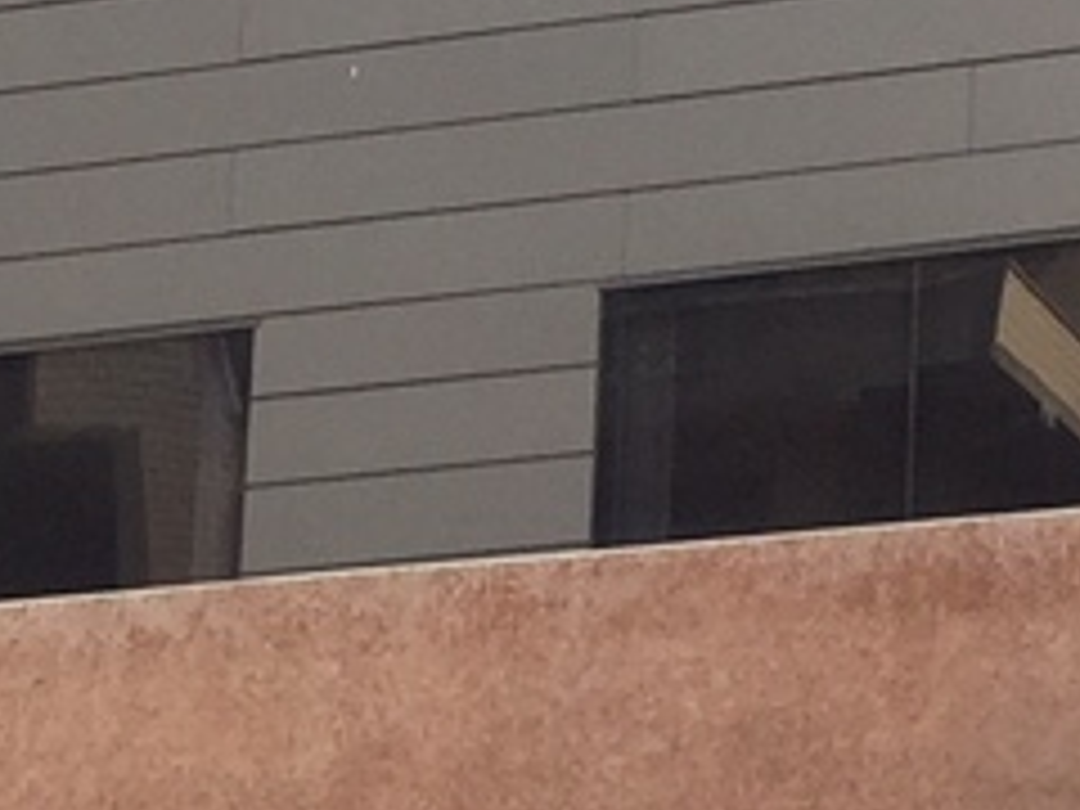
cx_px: 477
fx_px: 6146
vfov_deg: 7.5
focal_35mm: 197
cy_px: 810
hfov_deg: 10.0
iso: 32
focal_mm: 4.15
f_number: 2.2
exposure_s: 1/682
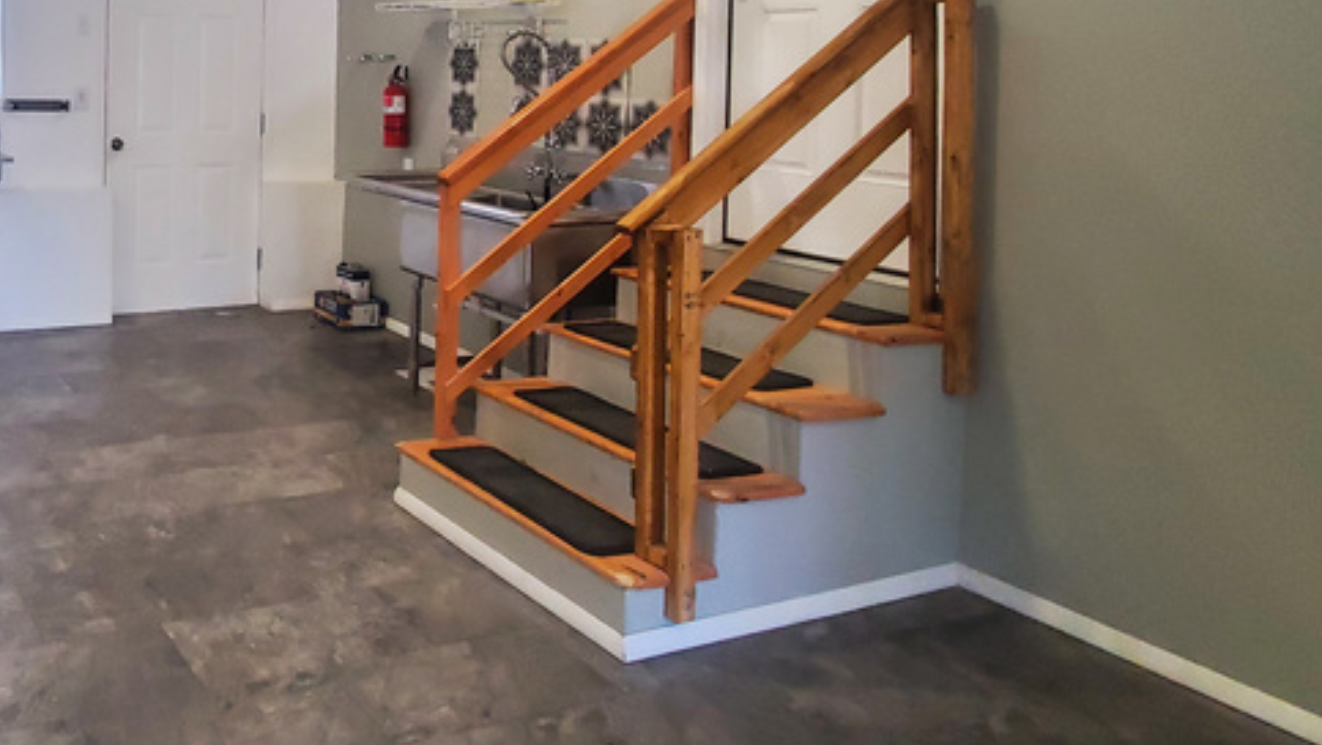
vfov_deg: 37.1
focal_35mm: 30
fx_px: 1052
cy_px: 112
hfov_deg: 55.4
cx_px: 123
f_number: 2.2
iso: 250
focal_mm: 1.8
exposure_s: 1/60
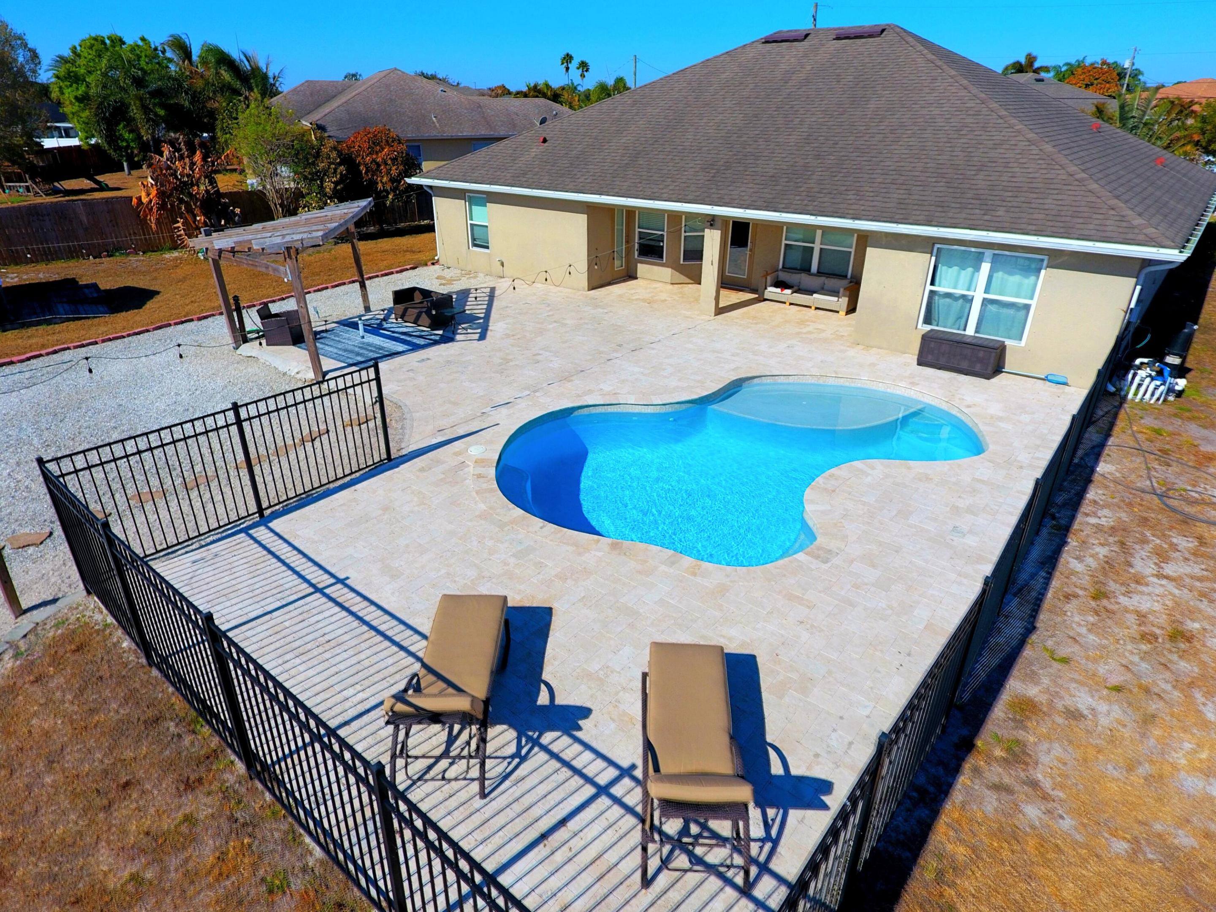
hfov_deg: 81.7
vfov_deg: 66.0
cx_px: 608
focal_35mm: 20
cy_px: 456
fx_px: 703
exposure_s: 1/1105
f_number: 2.8
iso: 100
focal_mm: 3.61
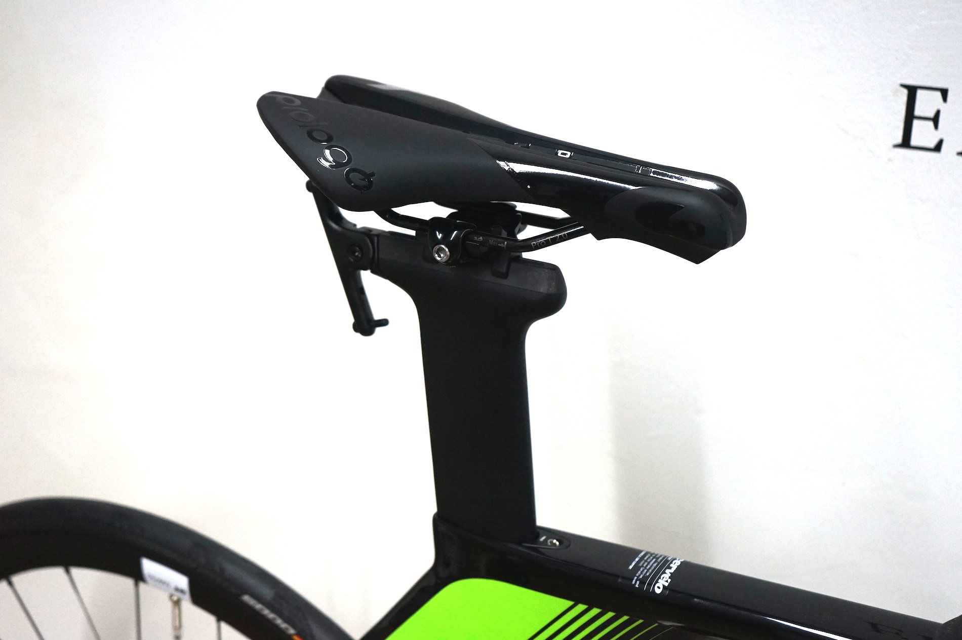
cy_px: 320
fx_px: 1228
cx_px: 481
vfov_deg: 29.2
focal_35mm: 46
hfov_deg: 42.8
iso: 2000
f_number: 4.5
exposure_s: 1/160
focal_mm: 46
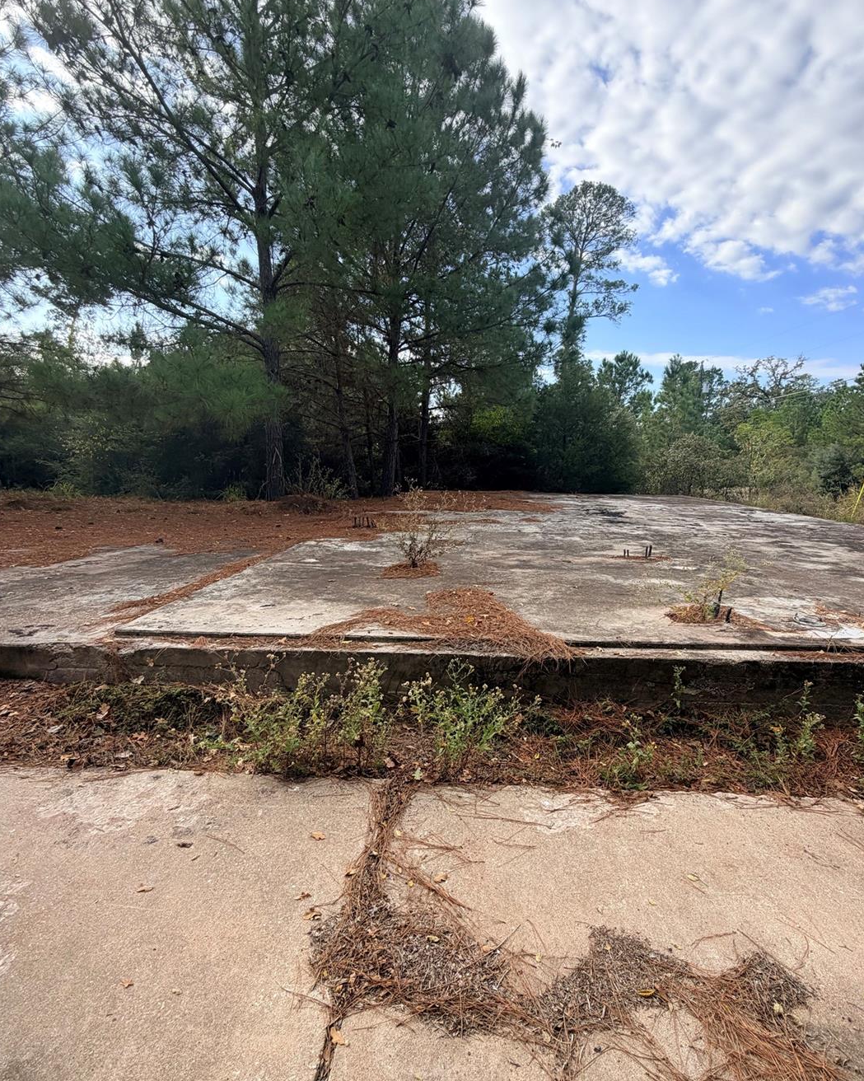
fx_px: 512
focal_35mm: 16
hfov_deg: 80.2
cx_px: 470
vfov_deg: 93.1
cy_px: 554
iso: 40
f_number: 2.2
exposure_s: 1/590
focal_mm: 2.22
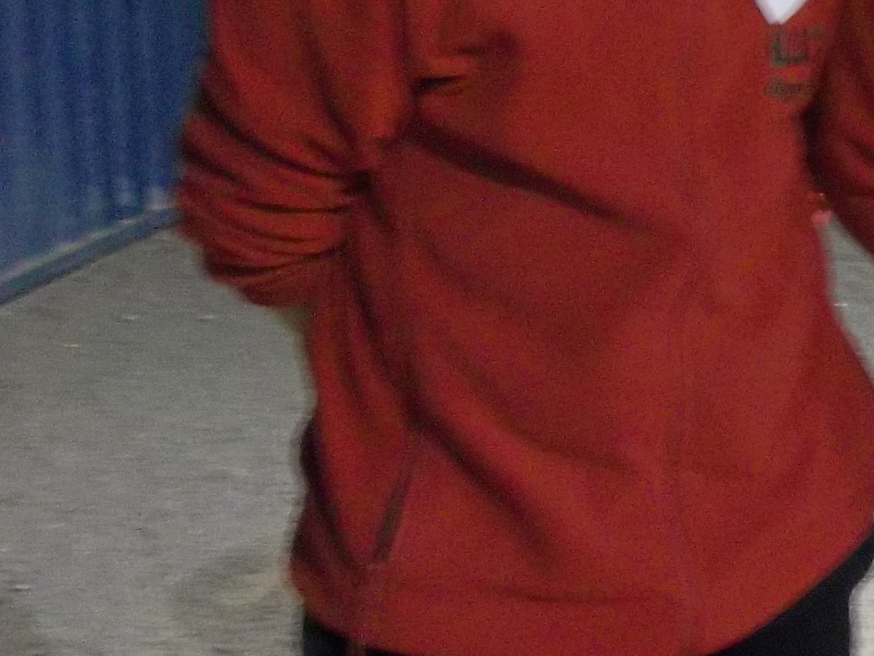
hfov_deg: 14.7
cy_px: 78
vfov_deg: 11.5
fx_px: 3232
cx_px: 1157
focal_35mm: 128
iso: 320
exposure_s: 1/8
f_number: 4
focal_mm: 6.6
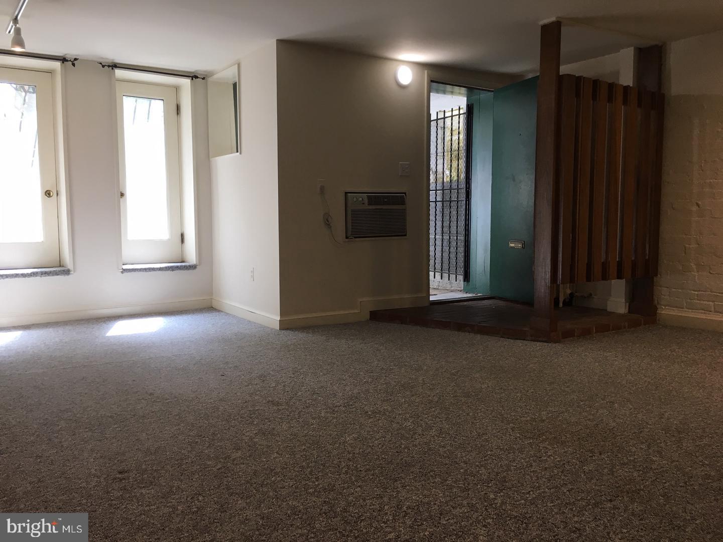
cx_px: 362
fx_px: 606
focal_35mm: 29
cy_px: 271
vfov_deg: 48.2
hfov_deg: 61.7
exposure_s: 1/30
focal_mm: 4.15
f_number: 2.2
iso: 25
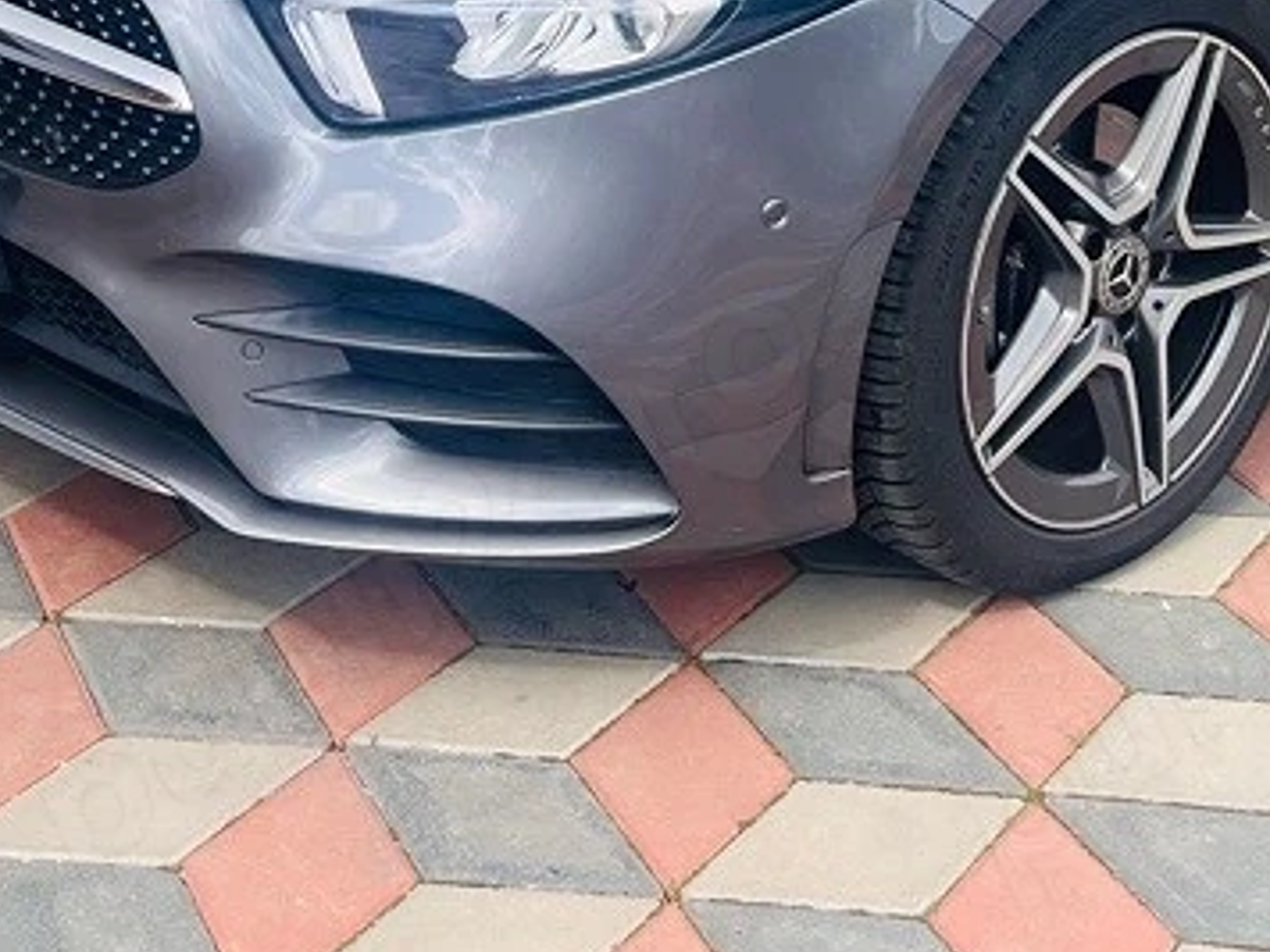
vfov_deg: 18.6
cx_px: 656
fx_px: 2678
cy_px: -317
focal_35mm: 73
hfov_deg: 26.7
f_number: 1.6
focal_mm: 5.1
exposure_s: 1/1355
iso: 50
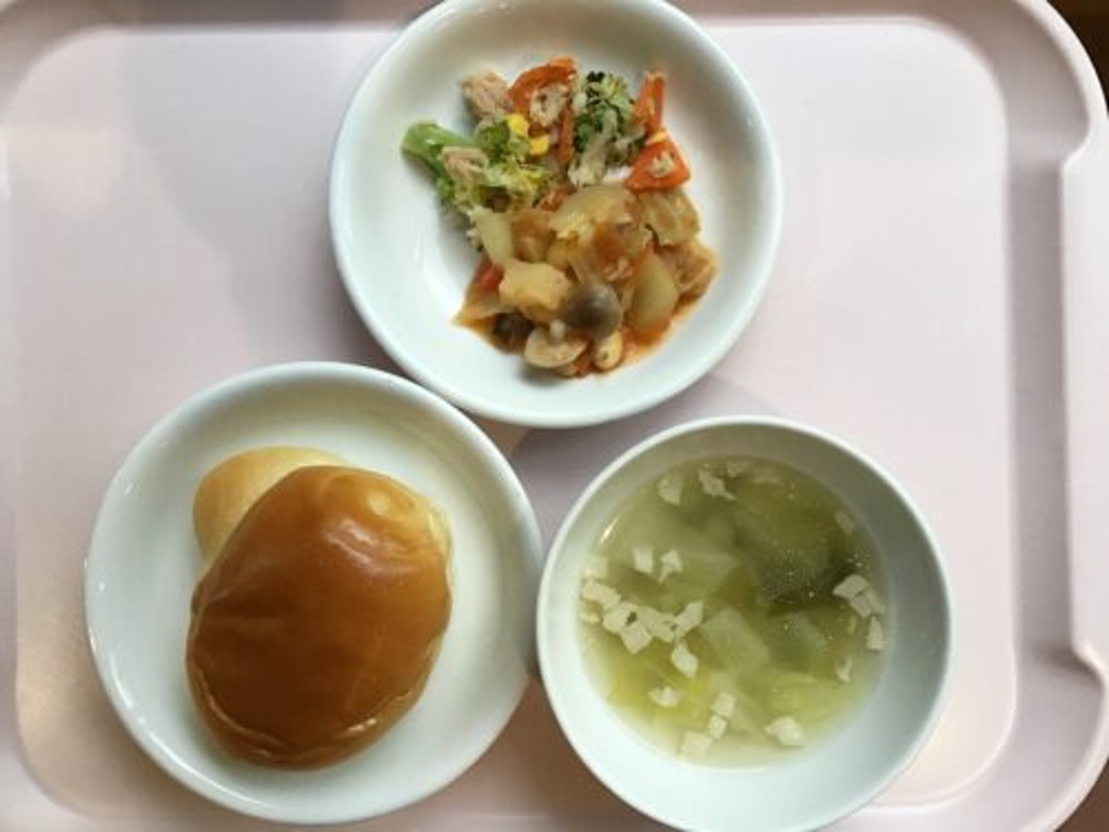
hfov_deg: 58.4
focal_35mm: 31
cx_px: 554
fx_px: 993
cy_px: 416
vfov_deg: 45.4
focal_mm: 3.3
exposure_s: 1/30
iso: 40
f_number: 2.4
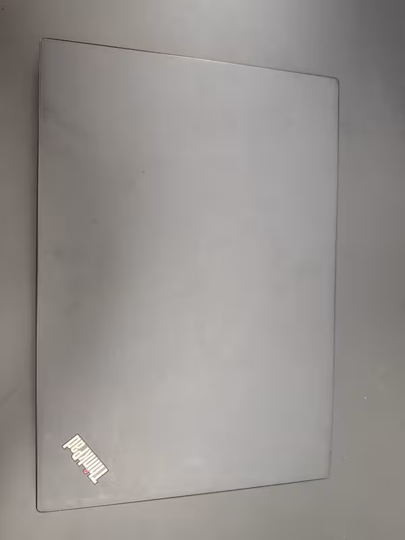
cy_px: 270
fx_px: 374
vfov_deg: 71.6
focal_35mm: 24
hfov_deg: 56.8
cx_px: 202
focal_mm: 6.76
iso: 640
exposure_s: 1/60
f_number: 1.78
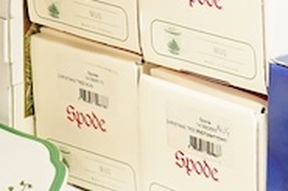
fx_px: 2190
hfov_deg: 7.5
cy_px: -71
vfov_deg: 5.0
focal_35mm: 274
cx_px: 242
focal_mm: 30
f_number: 5.6
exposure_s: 1/200
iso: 2500
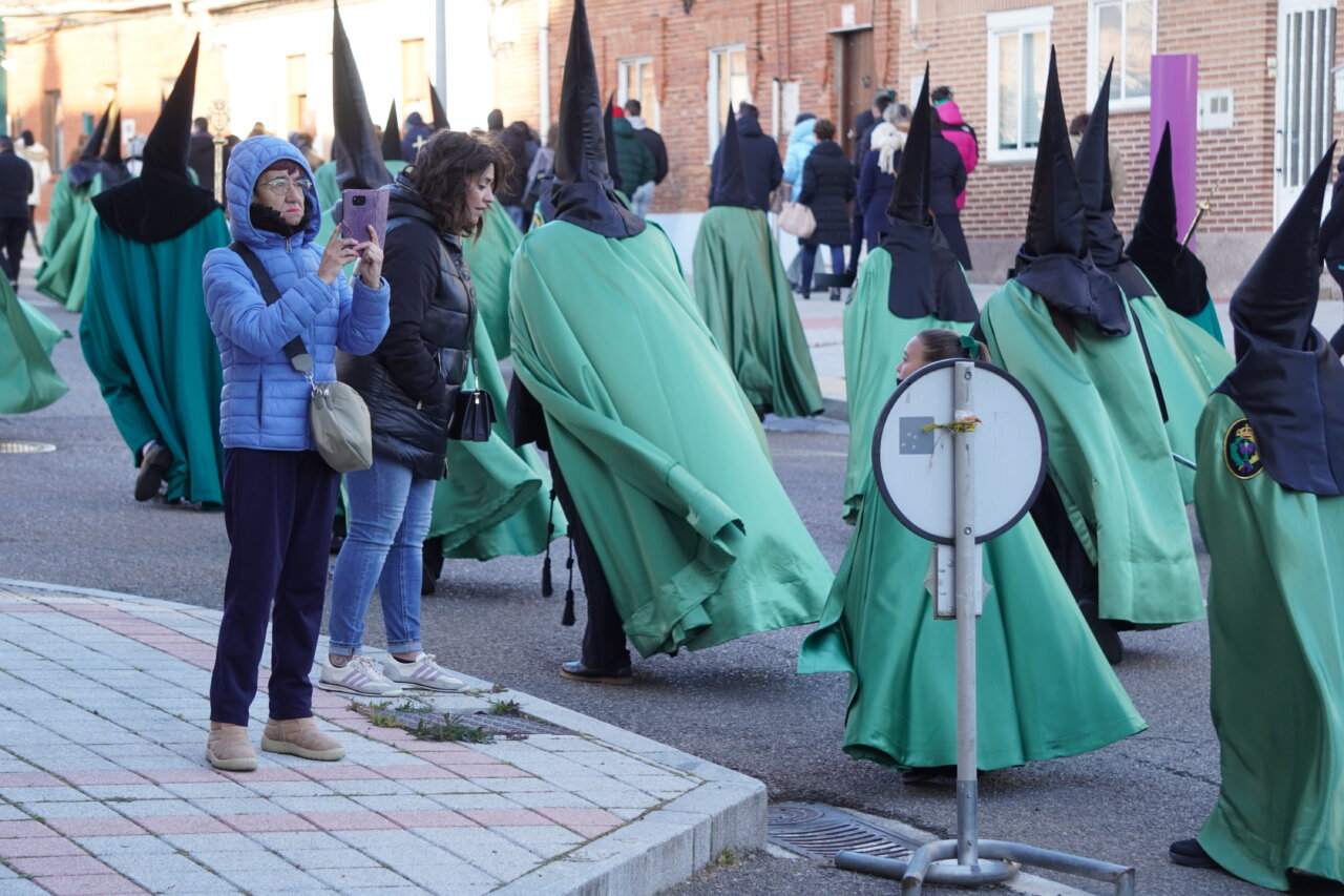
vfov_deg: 12.9
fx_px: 3975
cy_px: 448
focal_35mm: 106
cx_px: 672
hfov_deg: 19.2
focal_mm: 71
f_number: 5.6
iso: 400
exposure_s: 1/160
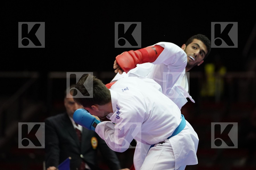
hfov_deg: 6.9
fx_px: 2112
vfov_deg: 4.6
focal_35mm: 297
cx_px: 128
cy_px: 85
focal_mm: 198
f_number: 2.8
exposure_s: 1/1000
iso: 3200
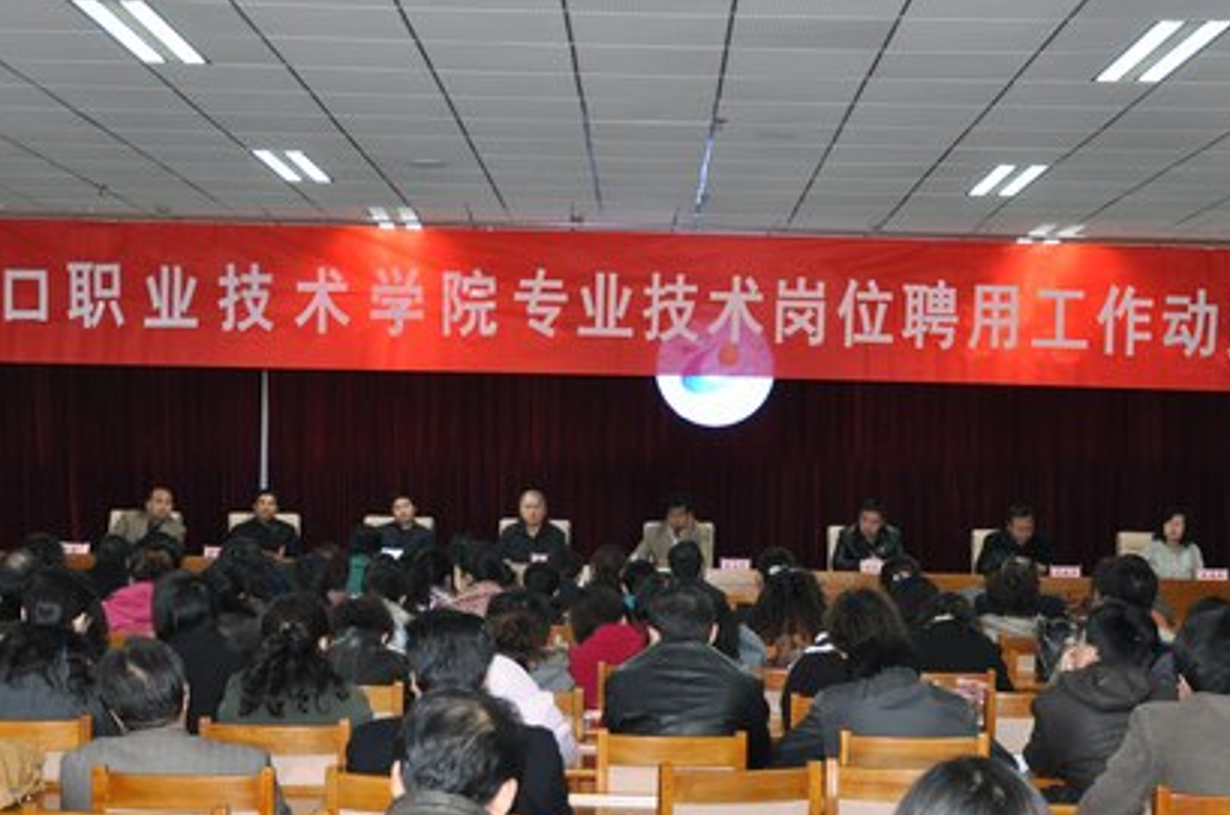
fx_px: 2251
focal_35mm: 66
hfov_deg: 30.6
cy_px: 541
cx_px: 610
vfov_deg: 20.5
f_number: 4.2
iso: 800
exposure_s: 1/60
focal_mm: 30
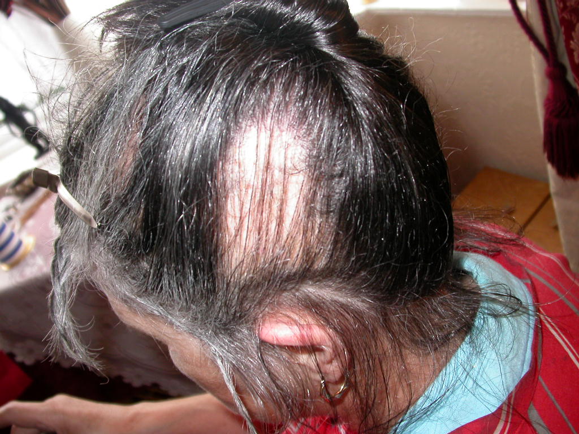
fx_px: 636
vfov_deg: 37.7
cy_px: 217
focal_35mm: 38
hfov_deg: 49.0
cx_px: 290
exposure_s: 1/60
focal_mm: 7.85
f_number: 2.6
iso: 100
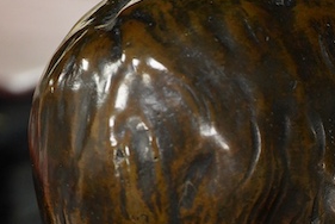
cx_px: 311
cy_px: 419
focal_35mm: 144
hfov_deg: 14.1
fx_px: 1341
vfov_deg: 9.1
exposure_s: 1/125
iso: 1250
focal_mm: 30
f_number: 3.5
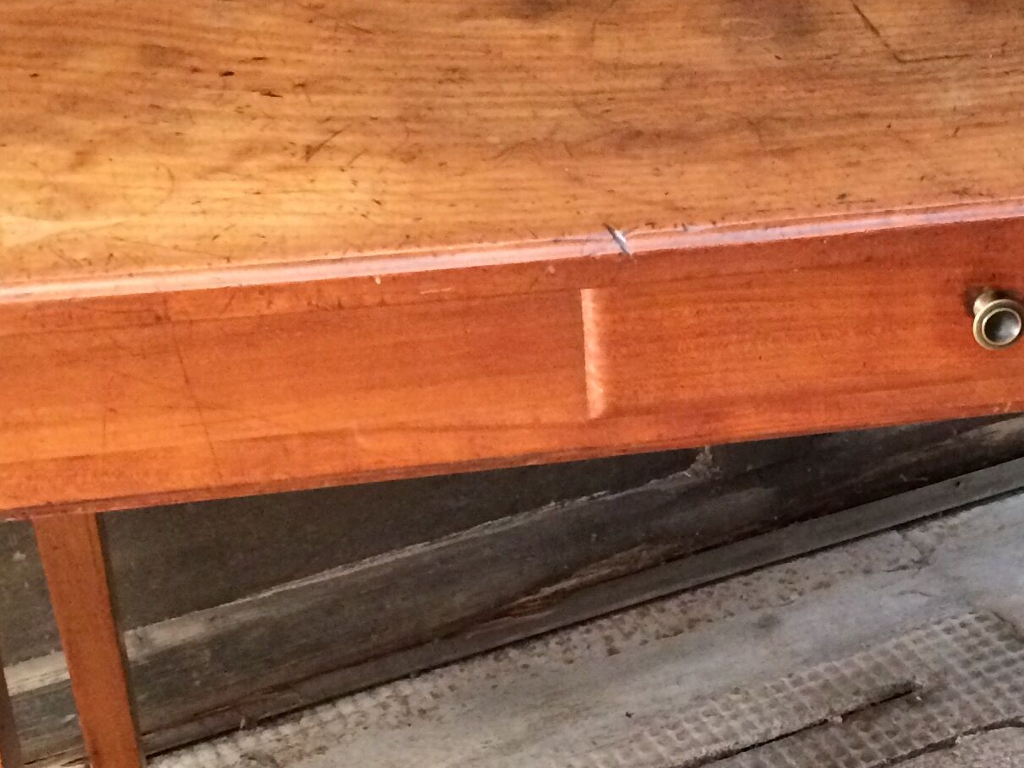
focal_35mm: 78
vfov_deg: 18.7
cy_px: 610
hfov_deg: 24.5
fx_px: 2307
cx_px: 878
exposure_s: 1/17
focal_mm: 4.15
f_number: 2.2
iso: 320
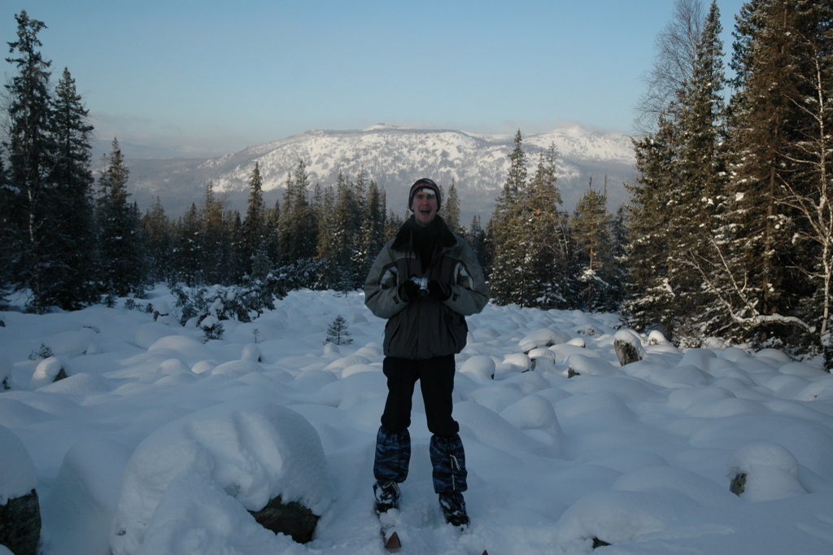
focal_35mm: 44
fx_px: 1006
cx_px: 416
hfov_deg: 45.0
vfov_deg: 30.8
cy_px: 278
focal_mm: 29
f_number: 4
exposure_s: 1/1250
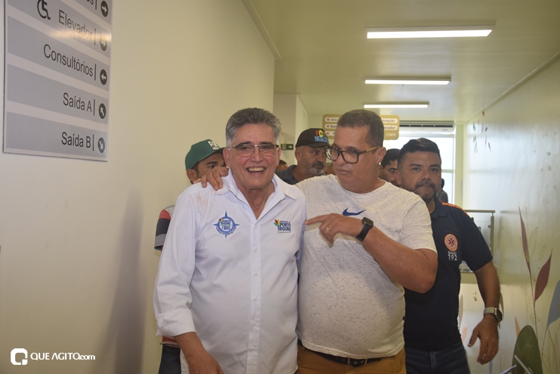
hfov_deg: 57.2
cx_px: 280
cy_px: 187
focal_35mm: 33
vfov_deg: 40.0
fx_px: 513
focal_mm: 22
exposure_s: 1/125
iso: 640
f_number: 5.6
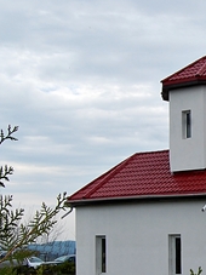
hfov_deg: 17.3
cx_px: 270
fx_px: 635
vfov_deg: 24.0
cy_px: 225
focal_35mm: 80
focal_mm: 18
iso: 200
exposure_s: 1/400
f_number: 10
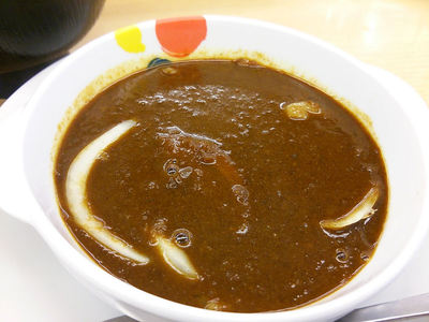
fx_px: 372
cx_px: 214
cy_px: 161
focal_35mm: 30
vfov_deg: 46.8
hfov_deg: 60.0
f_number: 1.94
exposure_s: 1/100
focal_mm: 4.06
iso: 64
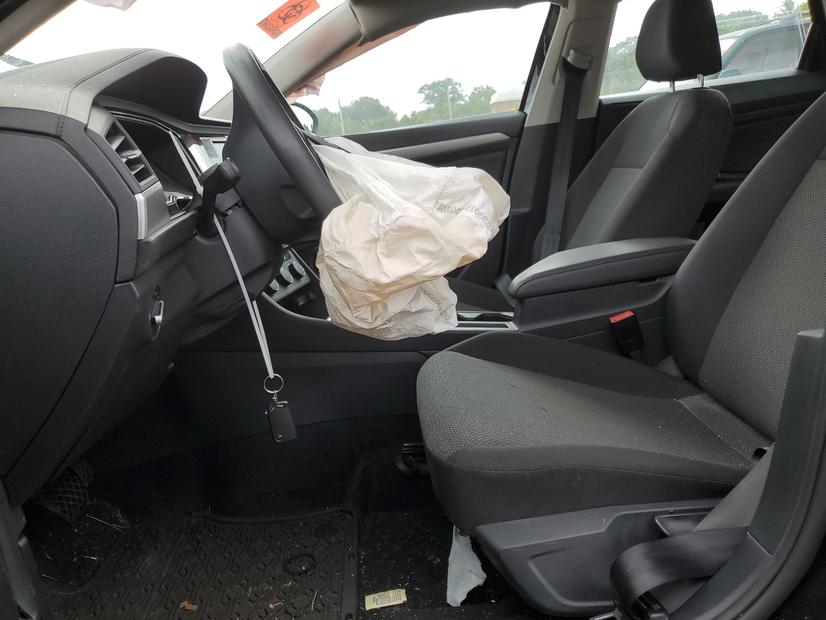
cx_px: 413
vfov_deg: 53.1
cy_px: 310
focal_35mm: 26
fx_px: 620
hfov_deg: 67.3
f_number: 1.5
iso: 50
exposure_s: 1/476
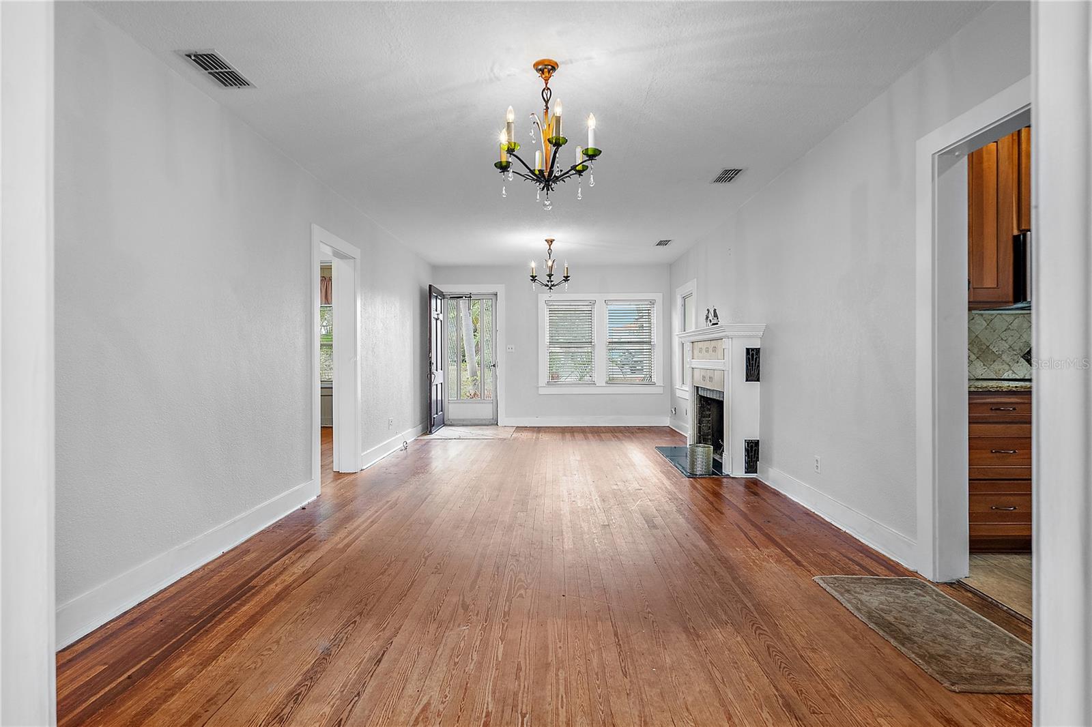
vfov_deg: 68.9
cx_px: 546
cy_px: 364
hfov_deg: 91.6
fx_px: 531
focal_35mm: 18
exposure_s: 1/30
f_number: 4.5
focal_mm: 17.5
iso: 1600
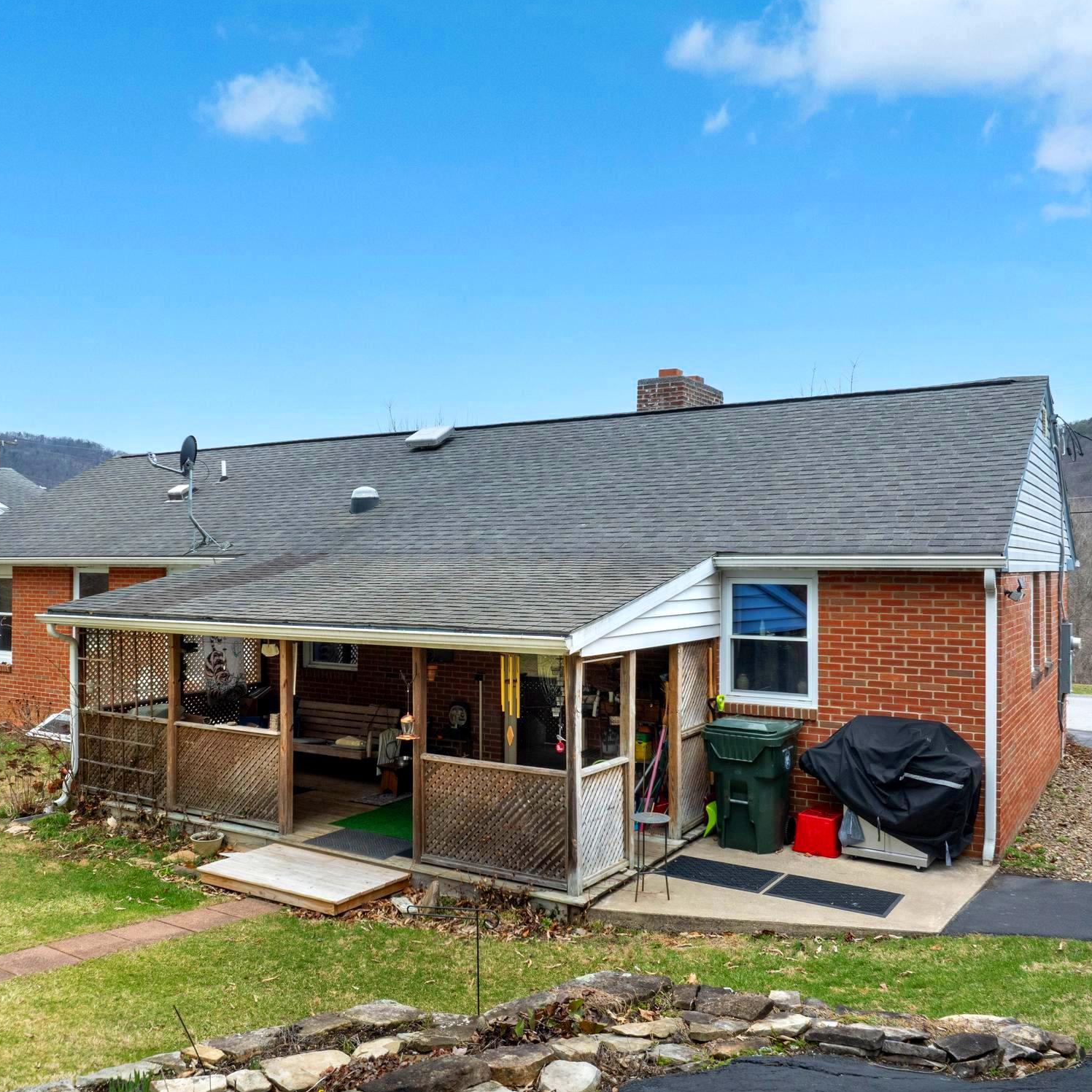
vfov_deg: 55.6
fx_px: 1035
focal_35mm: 29
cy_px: 552
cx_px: 444
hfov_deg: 55.3
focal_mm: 12.29
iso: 100
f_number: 7.1
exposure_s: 1/60
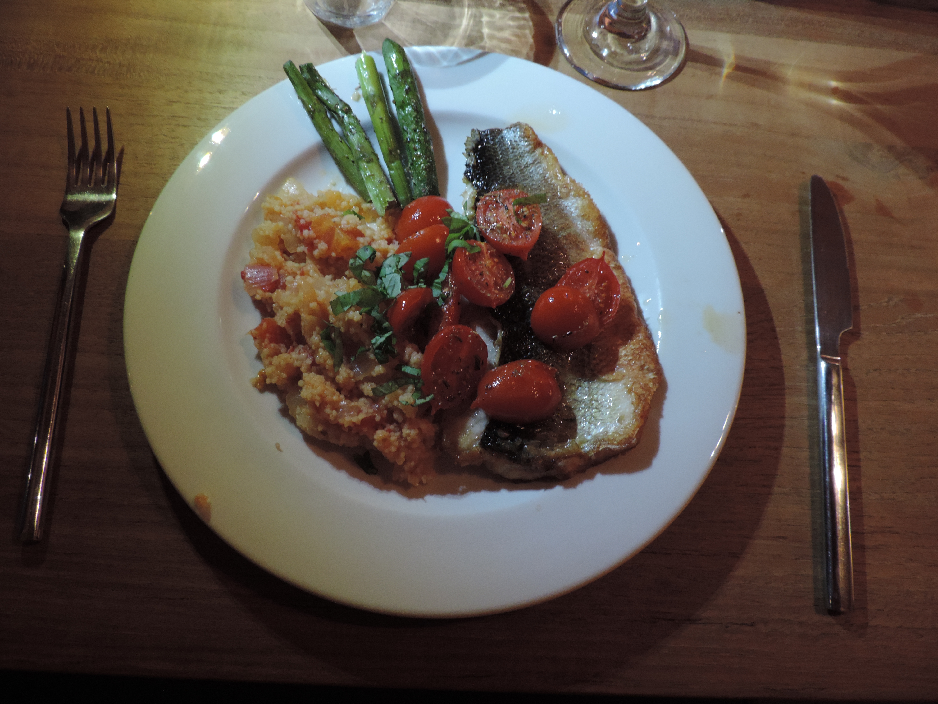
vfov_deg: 56.8
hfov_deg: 71.6
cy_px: 352
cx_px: 469
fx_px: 650
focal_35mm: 24
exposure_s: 1/8
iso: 400
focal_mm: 4.3
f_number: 3
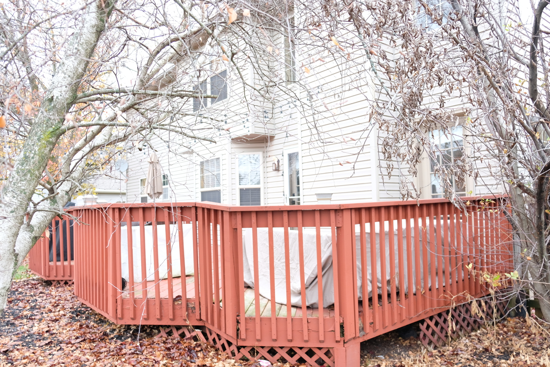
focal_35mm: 27
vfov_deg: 47.9
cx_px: 275
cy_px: 184
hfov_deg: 67.4
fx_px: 412
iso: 500
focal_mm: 18
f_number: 2.8
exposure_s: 1/60
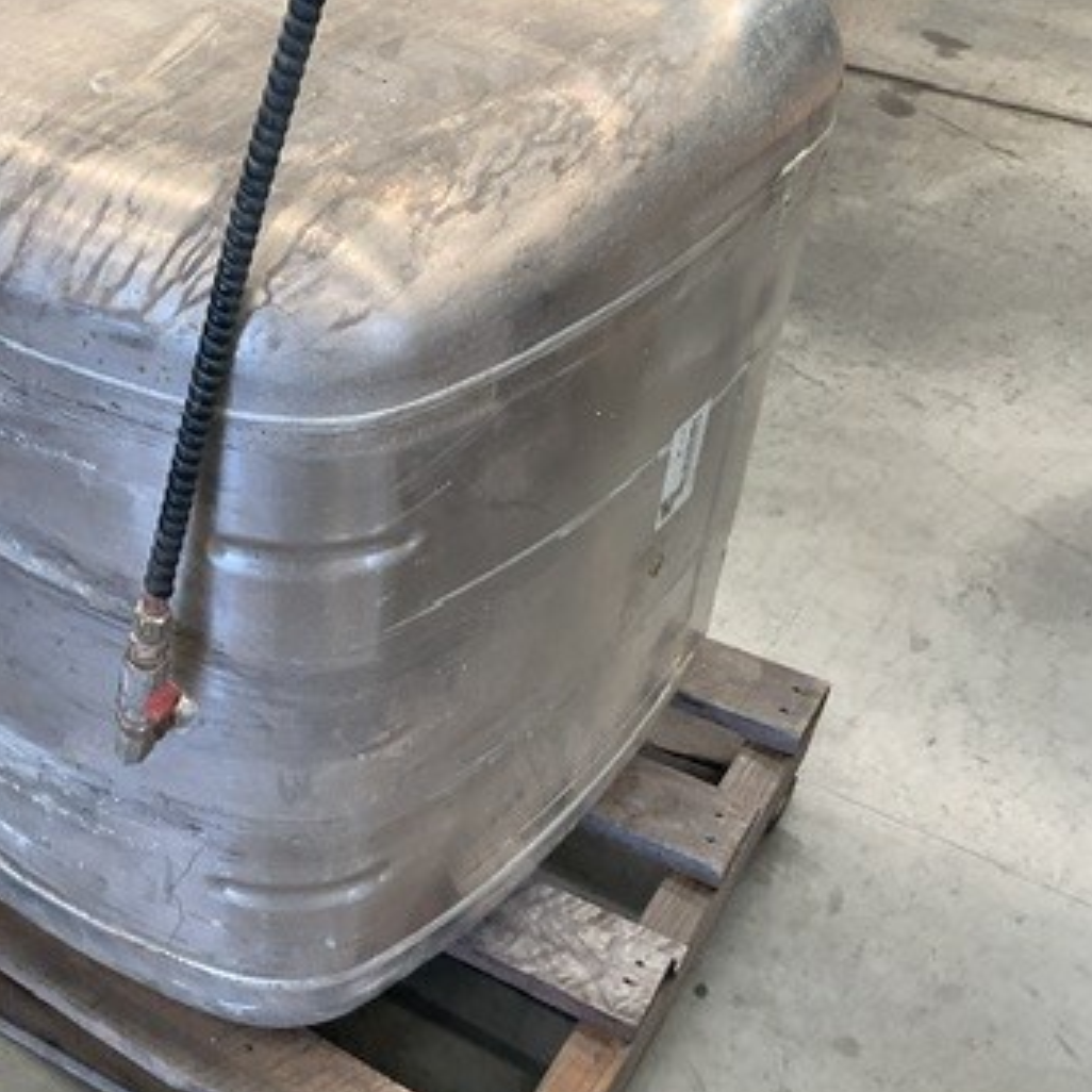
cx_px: 201
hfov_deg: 34.2
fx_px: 1713
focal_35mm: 48
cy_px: 476
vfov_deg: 35.3
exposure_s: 1/100
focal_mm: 3
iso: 50
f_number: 1.8
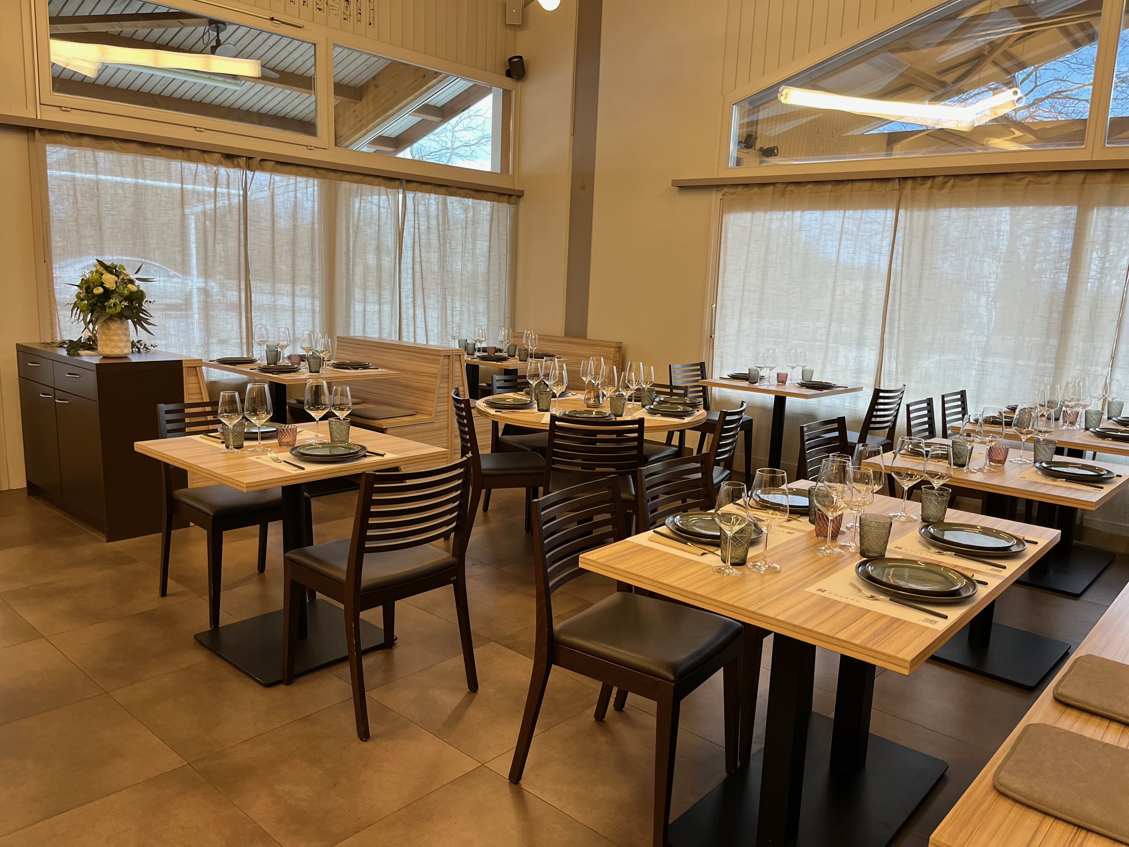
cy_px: 424
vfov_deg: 53.1
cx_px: 564
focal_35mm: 26
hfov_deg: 67.3
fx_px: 848
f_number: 1.6
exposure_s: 1/54
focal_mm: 5.1
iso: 160
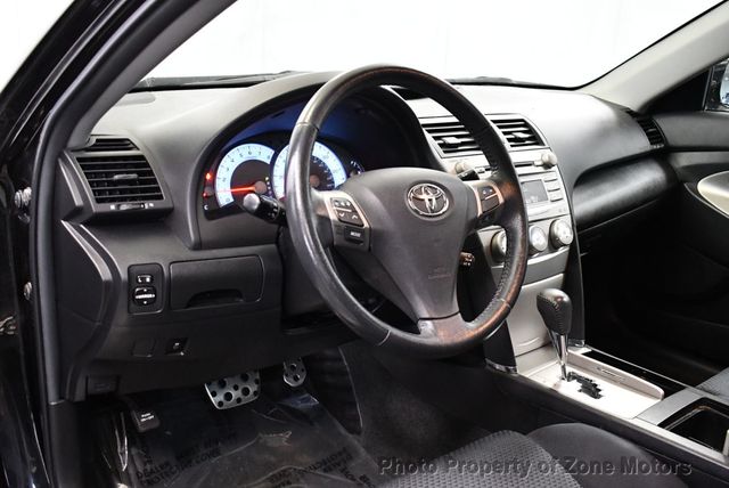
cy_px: 244
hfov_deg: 53.1
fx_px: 730
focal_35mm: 36
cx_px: 364
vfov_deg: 36.9
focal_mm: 18
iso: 3200
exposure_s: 1/60
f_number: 3.5
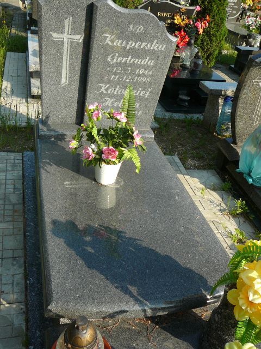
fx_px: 352
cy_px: 174
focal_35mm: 35
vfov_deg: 52.6
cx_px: 130
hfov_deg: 40.7
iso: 80
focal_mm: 5.2
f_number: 2.8
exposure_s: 1/500
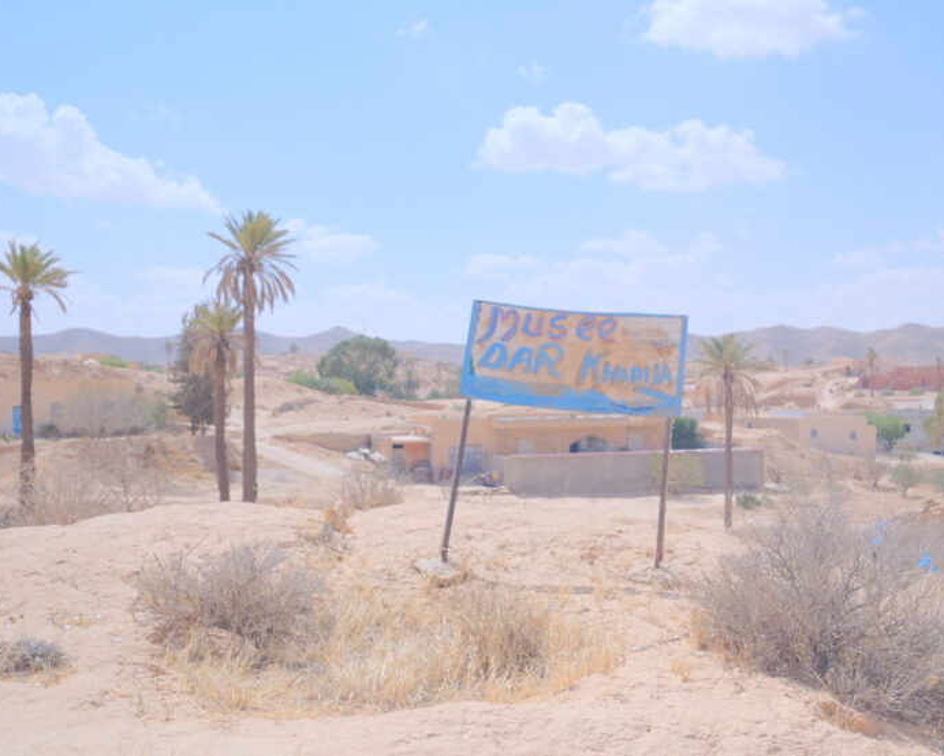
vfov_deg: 38.2
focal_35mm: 39
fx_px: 1090
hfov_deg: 46.6
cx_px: 567
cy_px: 374
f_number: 4
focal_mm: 22.9
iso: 640
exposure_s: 1/2400
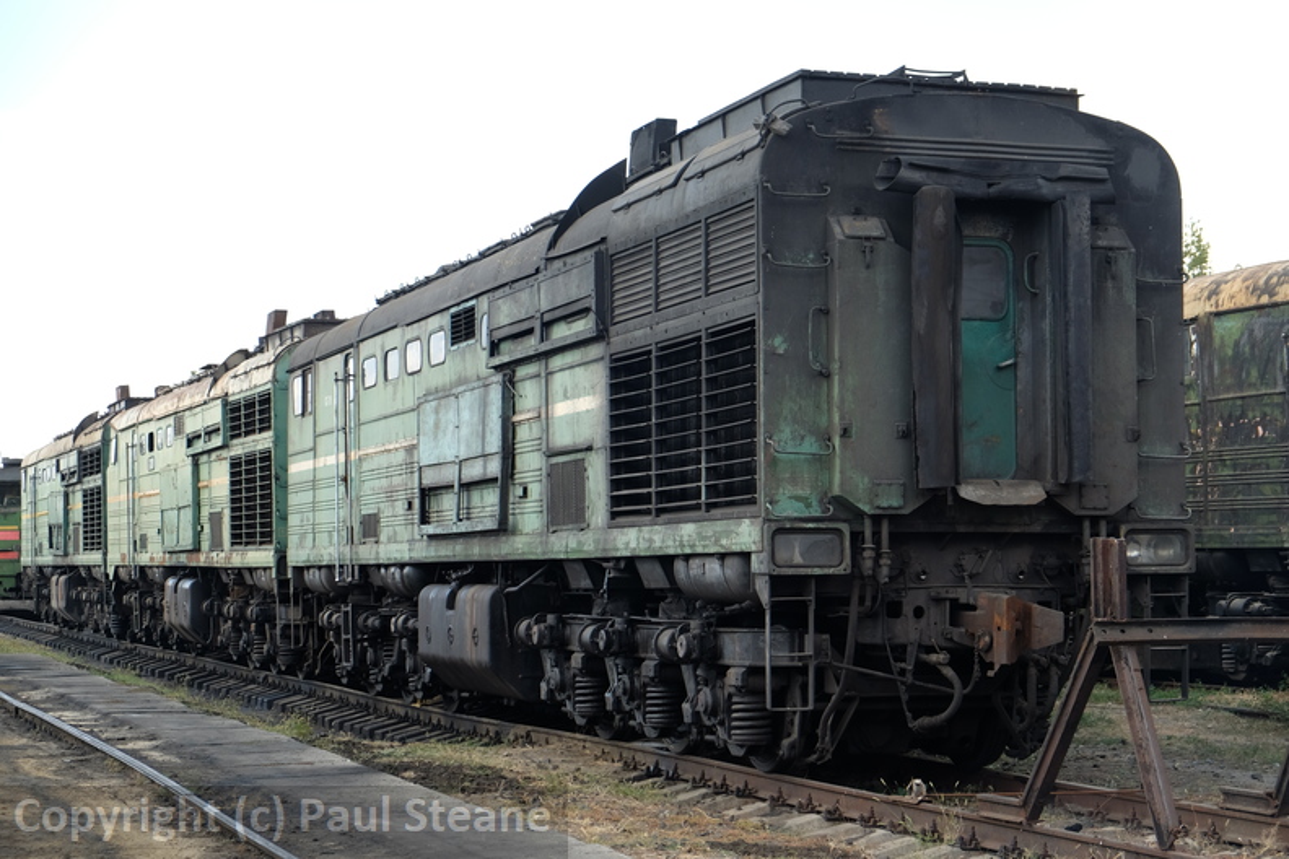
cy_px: 430
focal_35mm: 69
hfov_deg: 29.2
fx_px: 2470
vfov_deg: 19.7
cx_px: 644
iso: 200
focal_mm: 46.3
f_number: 5.6
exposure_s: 1/150
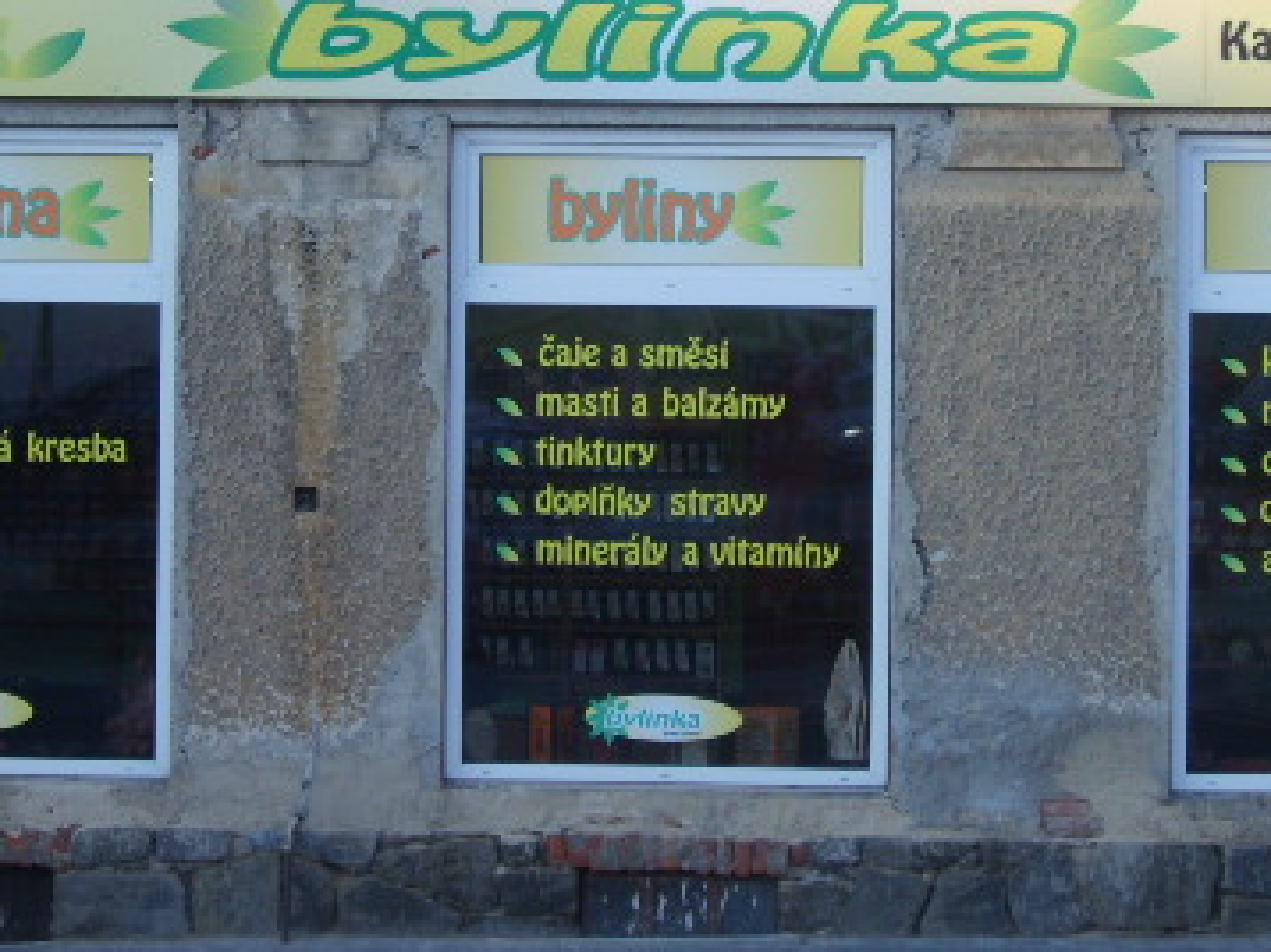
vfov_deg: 15.8
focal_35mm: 93
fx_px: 3412
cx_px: 653
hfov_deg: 21.1
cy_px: 277
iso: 50
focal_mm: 8.7
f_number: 3.3
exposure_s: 1/180
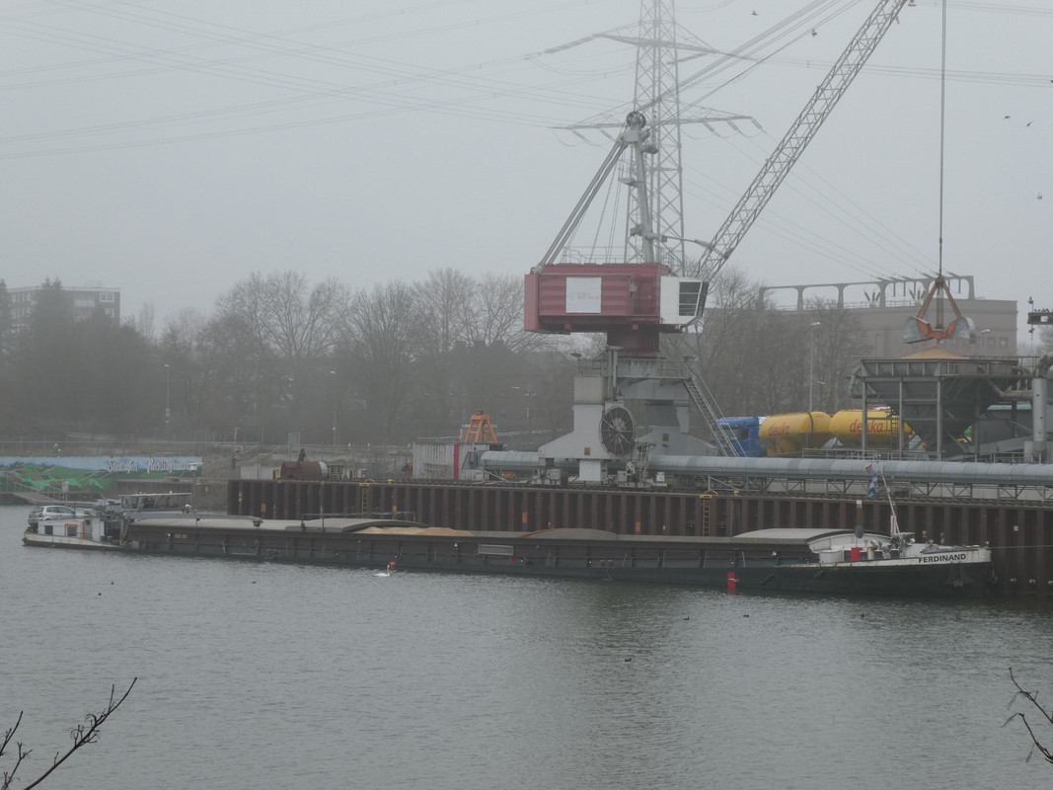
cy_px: 395
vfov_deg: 12.9
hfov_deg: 17.1
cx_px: 526
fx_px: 3498
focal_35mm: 115
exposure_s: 1/100
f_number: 5.1
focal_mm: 20.6
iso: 80
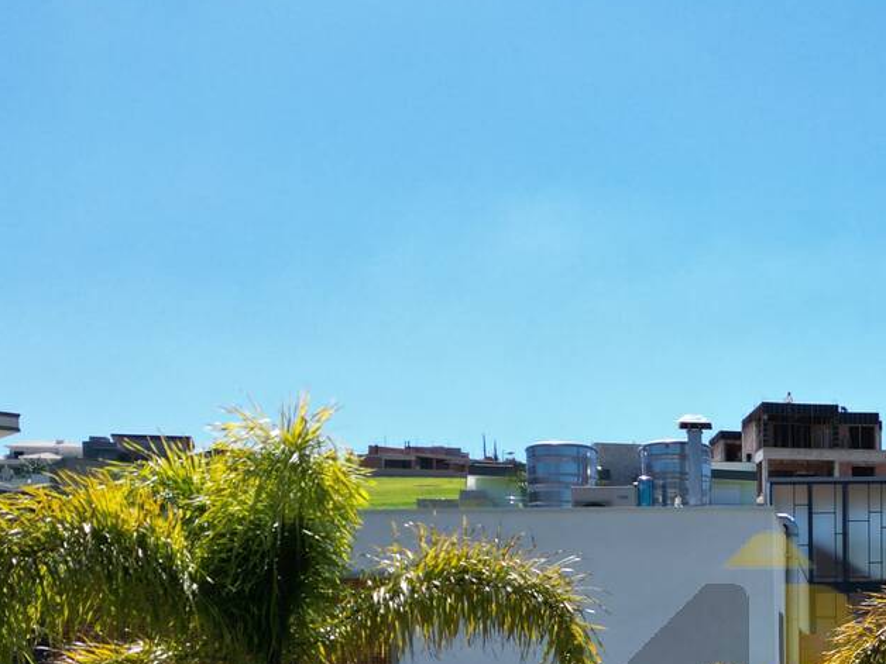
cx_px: 786
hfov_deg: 33.2
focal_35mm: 55
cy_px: 723
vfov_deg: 24.8
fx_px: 1408
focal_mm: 6.72
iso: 120
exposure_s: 1/3000
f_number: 1.7
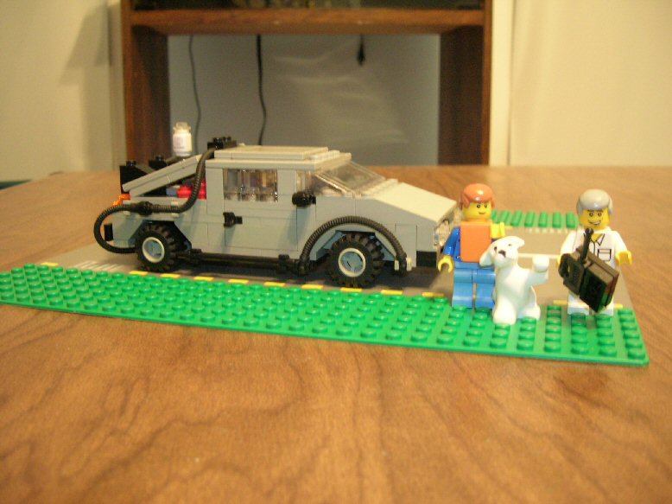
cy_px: 252
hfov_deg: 52.6
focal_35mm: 35
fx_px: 679
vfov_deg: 40.7
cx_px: 336
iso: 200
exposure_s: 1/2.9
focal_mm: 5.8
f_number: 2.9
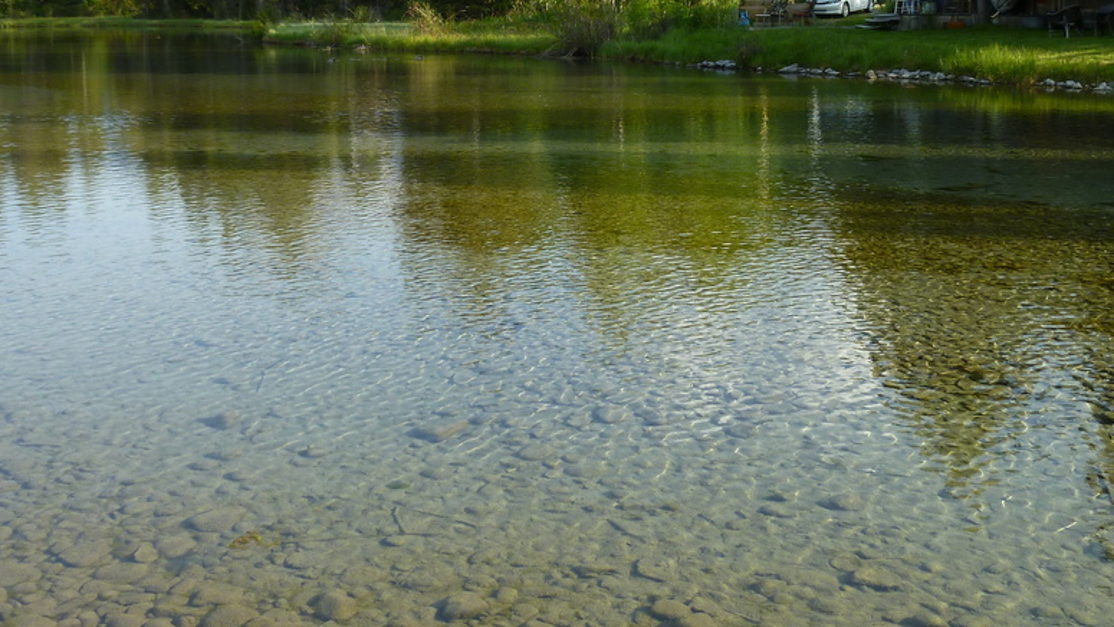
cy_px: 108
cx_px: 556
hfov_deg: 45.5
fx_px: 1329
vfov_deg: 26.0
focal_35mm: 45
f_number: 3.3
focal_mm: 4.5
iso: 80
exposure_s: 1/200
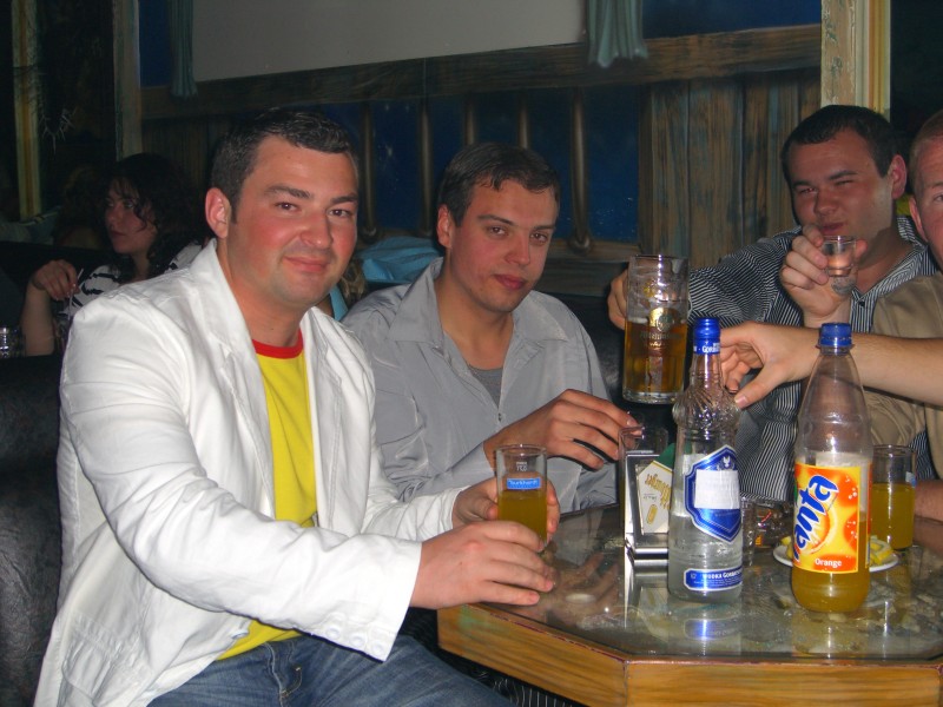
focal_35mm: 57
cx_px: 472
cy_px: 354
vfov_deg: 25.7
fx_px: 1553
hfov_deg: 33.8
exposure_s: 1/60
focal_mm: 11.8
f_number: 3.6
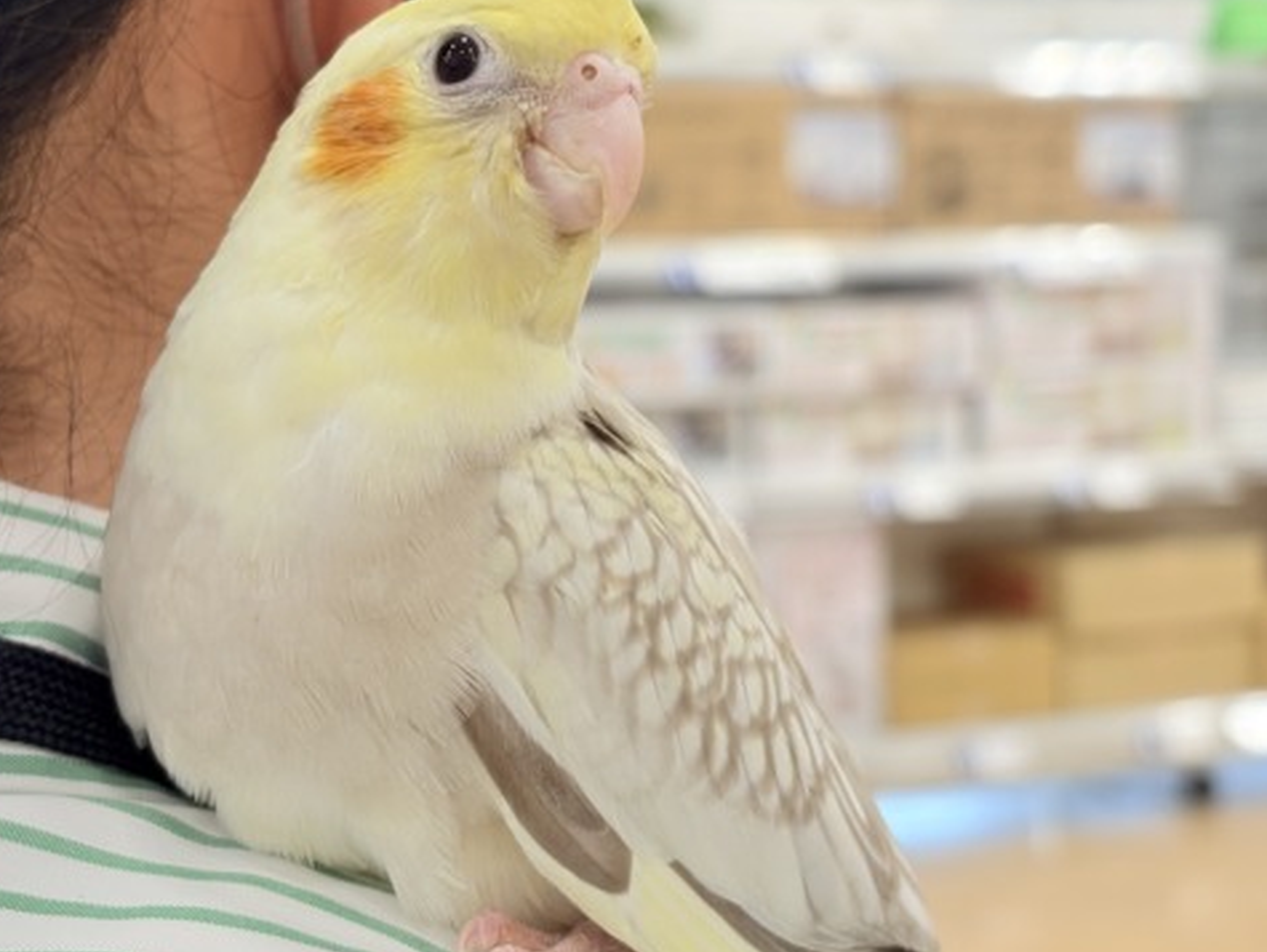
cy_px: 408
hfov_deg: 27.7
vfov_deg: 21.0
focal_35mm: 70
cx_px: 686
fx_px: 2564
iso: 50
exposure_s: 1/50
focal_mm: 5.96
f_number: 1.6
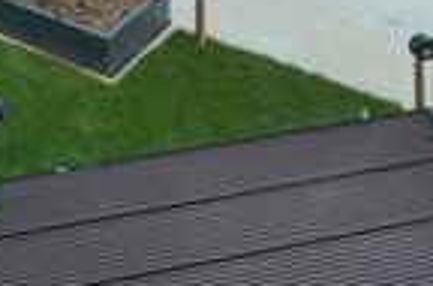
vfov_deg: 13.8
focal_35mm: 73
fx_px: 875
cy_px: -381
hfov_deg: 27.5
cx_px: 117
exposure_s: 1/200
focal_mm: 10
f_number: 7.1
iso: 200
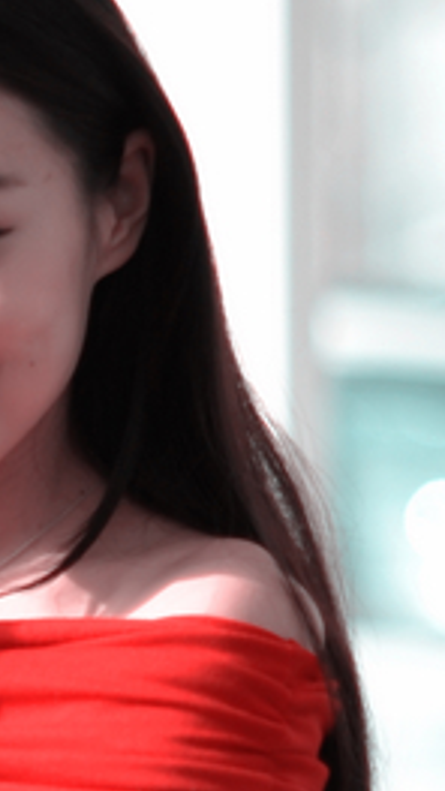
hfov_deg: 2.7
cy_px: 1044
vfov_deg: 4.7
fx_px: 9579
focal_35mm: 457
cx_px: -48
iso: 200
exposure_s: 1/640
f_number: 1.8
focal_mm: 85
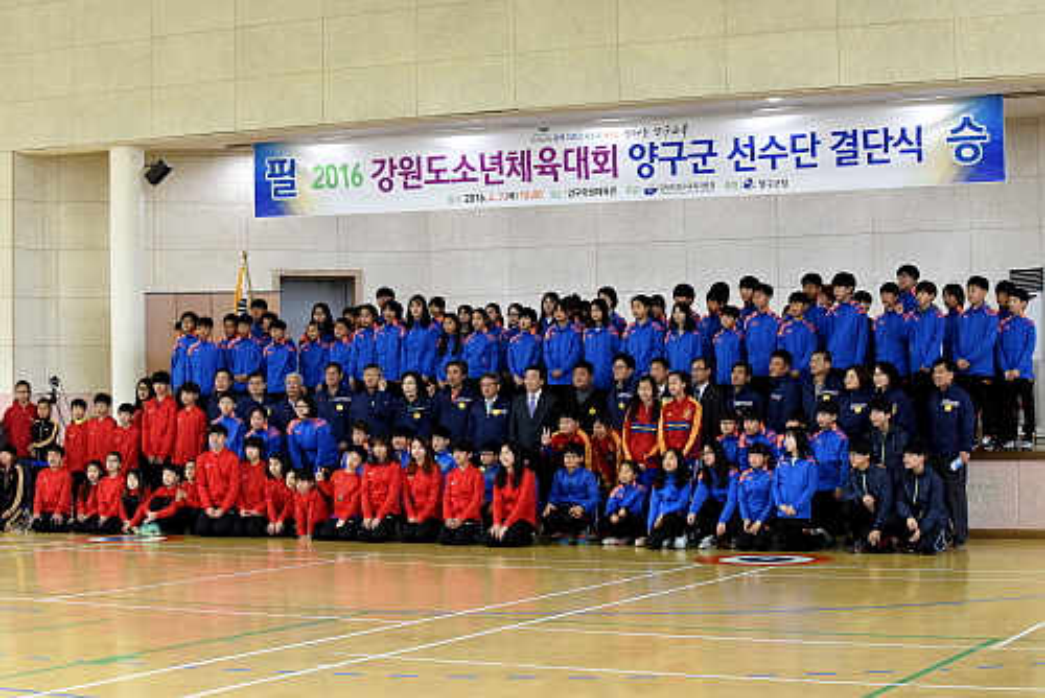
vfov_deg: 19.5
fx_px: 2033
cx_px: 522
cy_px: 349
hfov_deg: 28.8
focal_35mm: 70
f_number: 7.1
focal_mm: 70
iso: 3200
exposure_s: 1/200
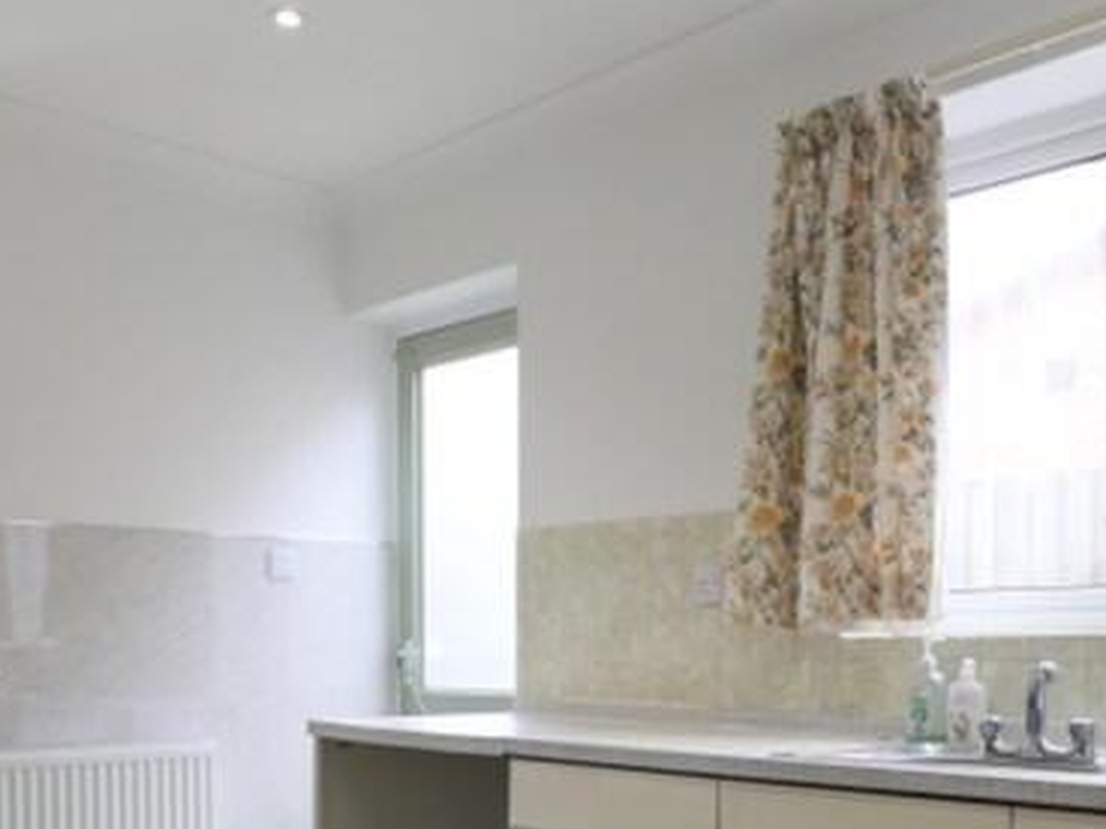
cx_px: 733
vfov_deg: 35.4
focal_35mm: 39
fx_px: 1246
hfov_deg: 47.1
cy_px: 686
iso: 250
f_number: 4
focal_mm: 7
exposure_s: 1/60
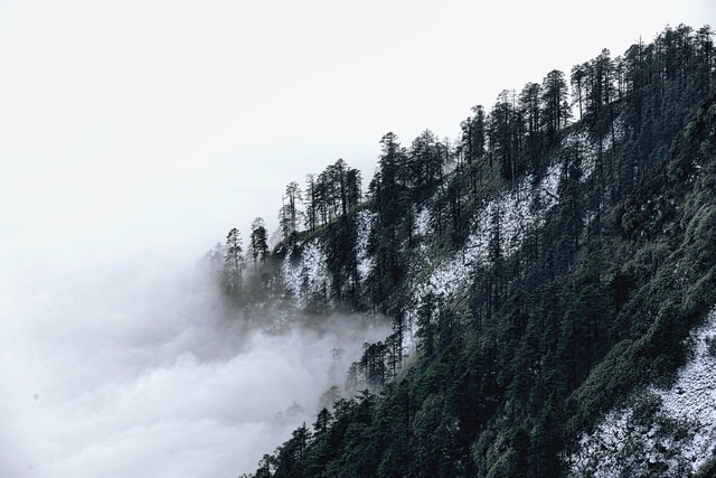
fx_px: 2984
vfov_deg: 9.2
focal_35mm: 150
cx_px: 358
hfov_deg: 13.7
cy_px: 239
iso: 160
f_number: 9
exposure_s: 1/100
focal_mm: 150
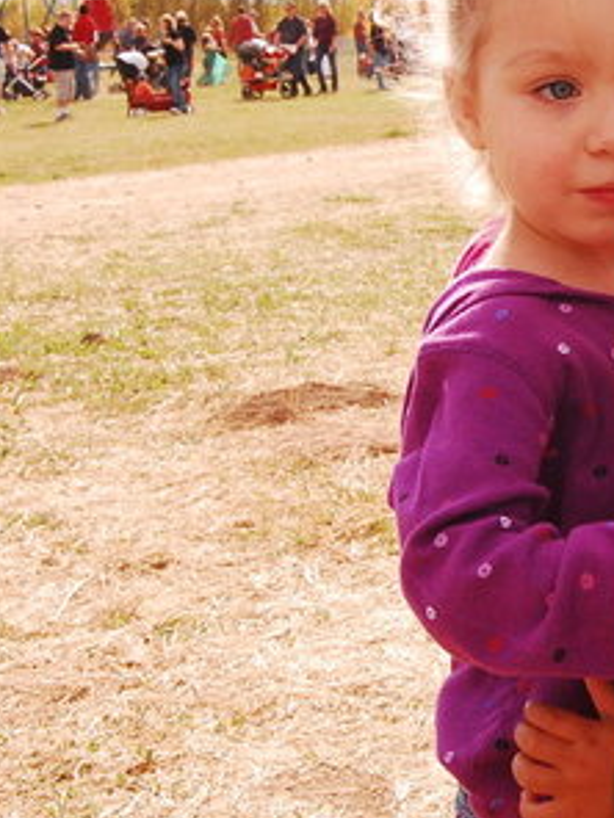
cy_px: 323
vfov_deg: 24.1
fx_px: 1916
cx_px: 738
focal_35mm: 81
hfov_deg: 17.4
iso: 800
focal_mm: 26
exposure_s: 1/500
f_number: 11
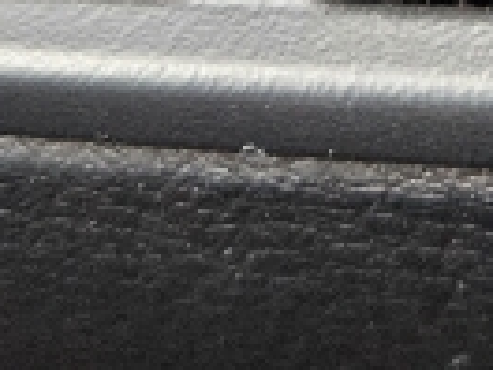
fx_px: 2549
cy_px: -534
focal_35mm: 179
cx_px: 646
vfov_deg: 7.7
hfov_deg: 10.8
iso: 800
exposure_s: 1/100
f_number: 1.8
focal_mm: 5.4
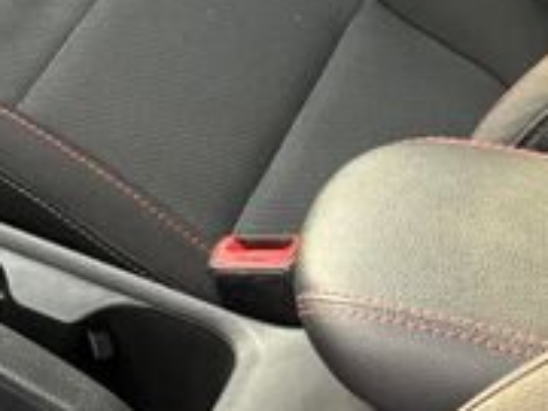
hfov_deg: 11.8
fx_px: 2343
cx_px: -597
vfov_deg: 10.0
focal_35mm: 148
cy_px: 247
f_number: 1.6
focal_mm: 5.96
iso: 125
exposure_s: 1/92
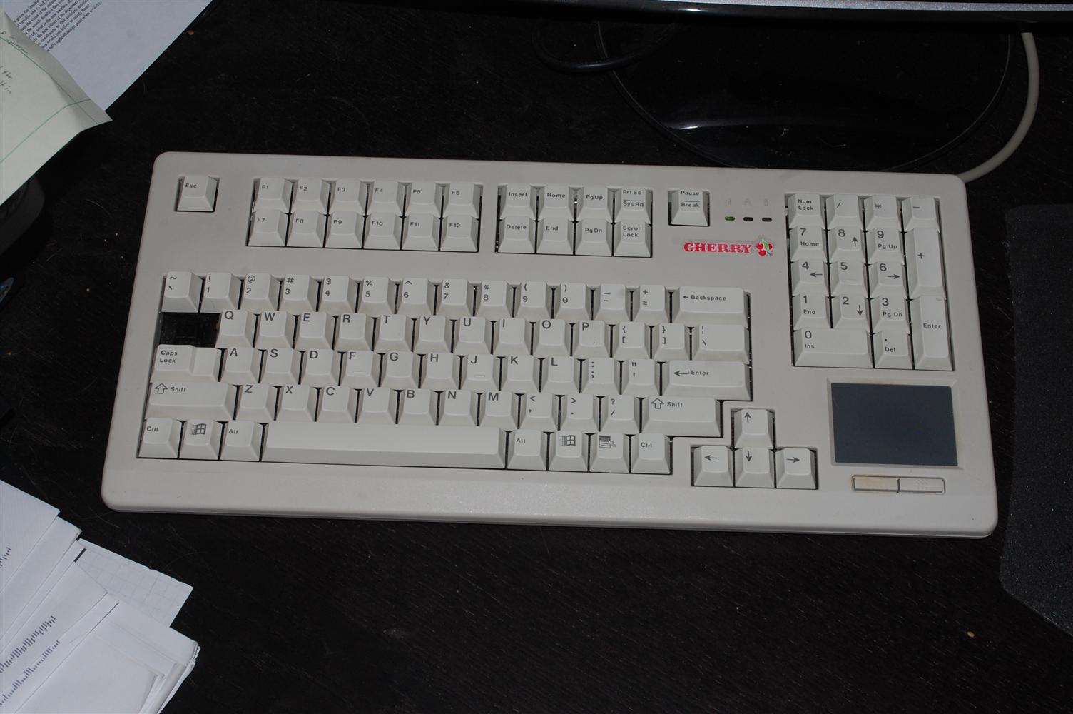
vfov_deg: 25.7
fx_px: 1563
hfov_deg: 37.9
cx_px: 536
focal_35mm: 52
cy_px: 357
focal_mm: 35
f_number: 11
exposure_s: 1/100
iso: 400
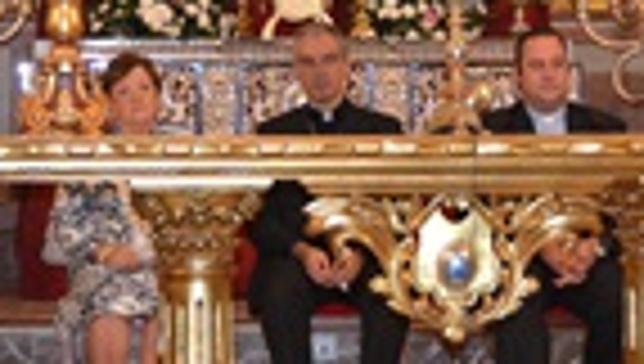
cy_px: -135
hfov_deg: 15.5
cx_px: 297
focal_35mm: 138
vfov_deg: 8.7
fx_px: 2361
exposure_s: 1/60
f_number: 4
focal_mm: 28
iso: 2200
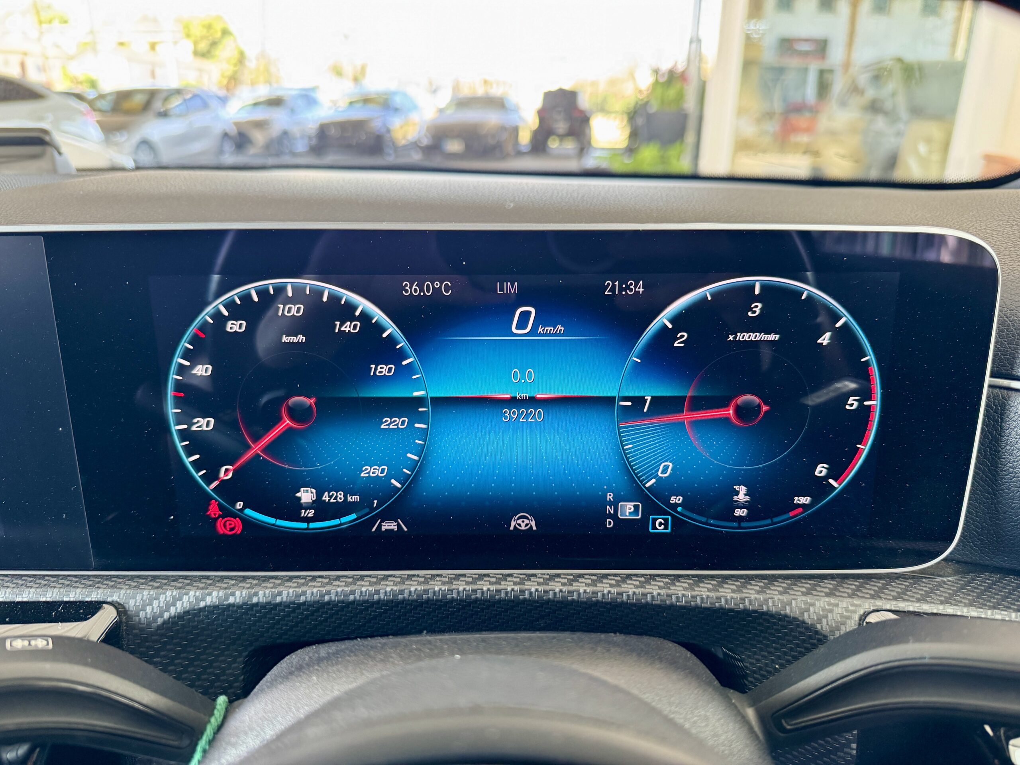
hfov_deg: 71.6
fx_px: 707
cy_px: 382
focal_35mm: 24
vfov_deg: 56.8
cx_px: 510
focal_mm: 6.76
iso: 320
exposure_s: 1/59
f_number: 1.78
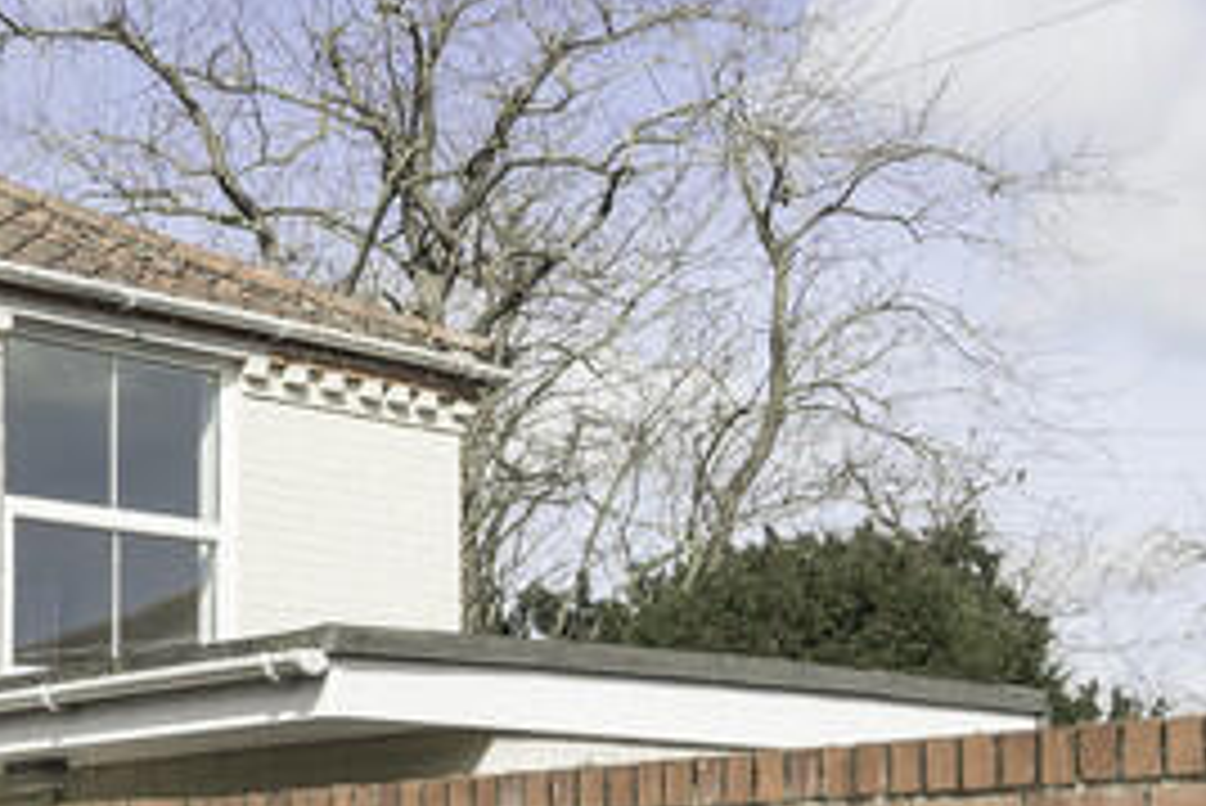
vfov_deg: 20.0
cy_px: 700
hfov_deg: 29.4
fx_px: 2243
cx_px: 243
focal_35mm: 67
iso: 400
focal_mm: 17.5
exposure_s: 1/1000
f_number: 9
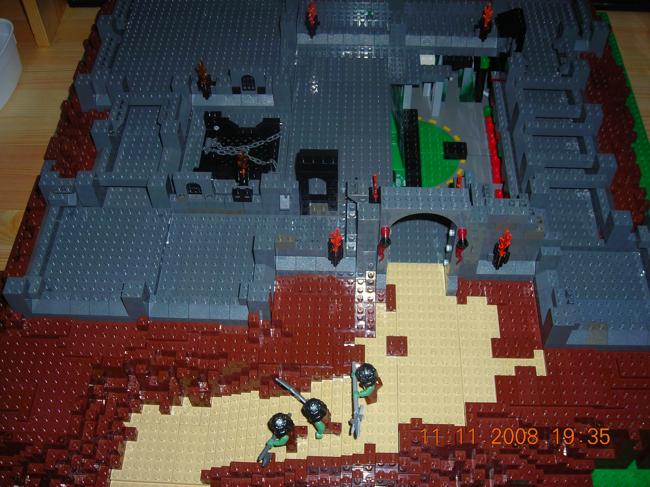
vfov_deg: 35.1
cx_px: 325
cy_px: 244
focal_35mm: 41
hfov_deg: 45.8
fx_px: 770
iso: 50
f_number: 3.3
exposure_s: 1/60.1
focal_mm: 6.8
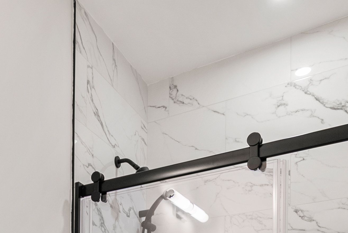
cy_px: 344
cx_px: 49
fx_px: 435
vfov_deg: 24.0
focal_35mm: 45
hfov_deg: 40.9
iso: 800
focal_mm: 14
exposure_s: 1/13
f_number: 8
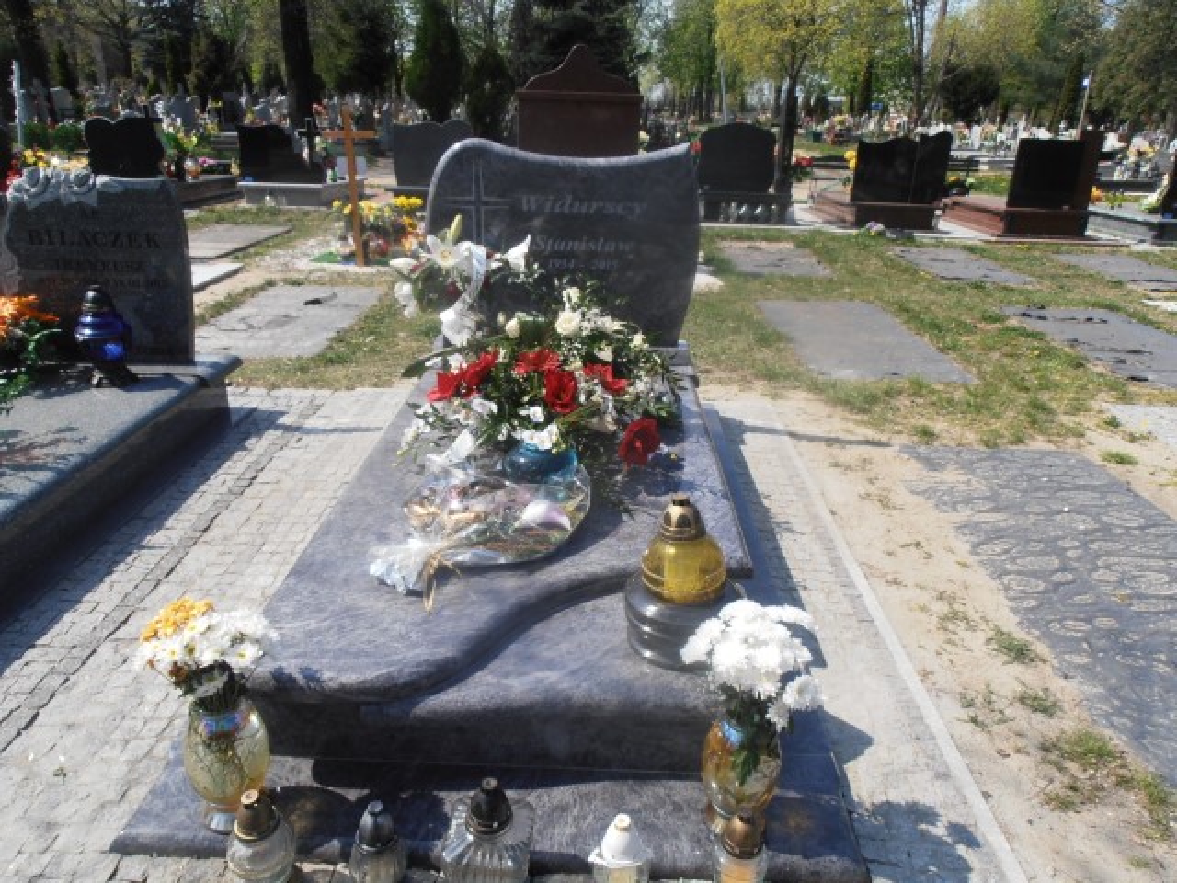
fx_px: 816
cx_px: 588
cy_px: 442
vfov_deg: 56.8
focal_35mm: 24
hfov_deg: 71.6
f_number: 7.9
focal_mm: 4.2
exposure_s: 1/160
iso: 80
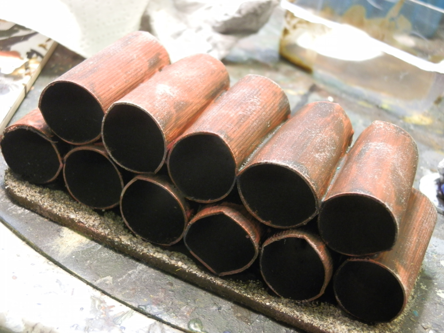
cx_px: 222
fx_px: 782
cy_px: 166
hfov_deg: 31.7
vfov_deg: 24.0
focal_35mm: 61
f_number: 3.7
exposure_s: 1/8
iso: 250
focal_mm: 10.99
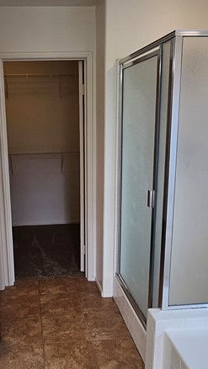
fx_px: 324
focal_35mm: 33
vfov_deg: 59.5
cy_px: 188
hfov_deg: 34.9
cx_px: 51
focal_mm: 2.2
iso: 64
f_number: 2.2
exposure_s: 1/60
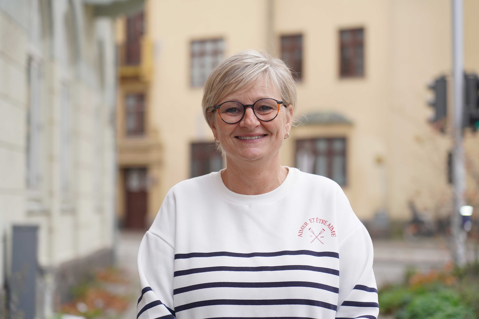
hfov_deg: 19.5
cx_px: 240
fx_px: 1397
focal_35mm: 105
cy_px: 160
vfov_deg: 13.0
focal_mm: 105
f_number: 4
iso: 400
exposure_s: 1/160
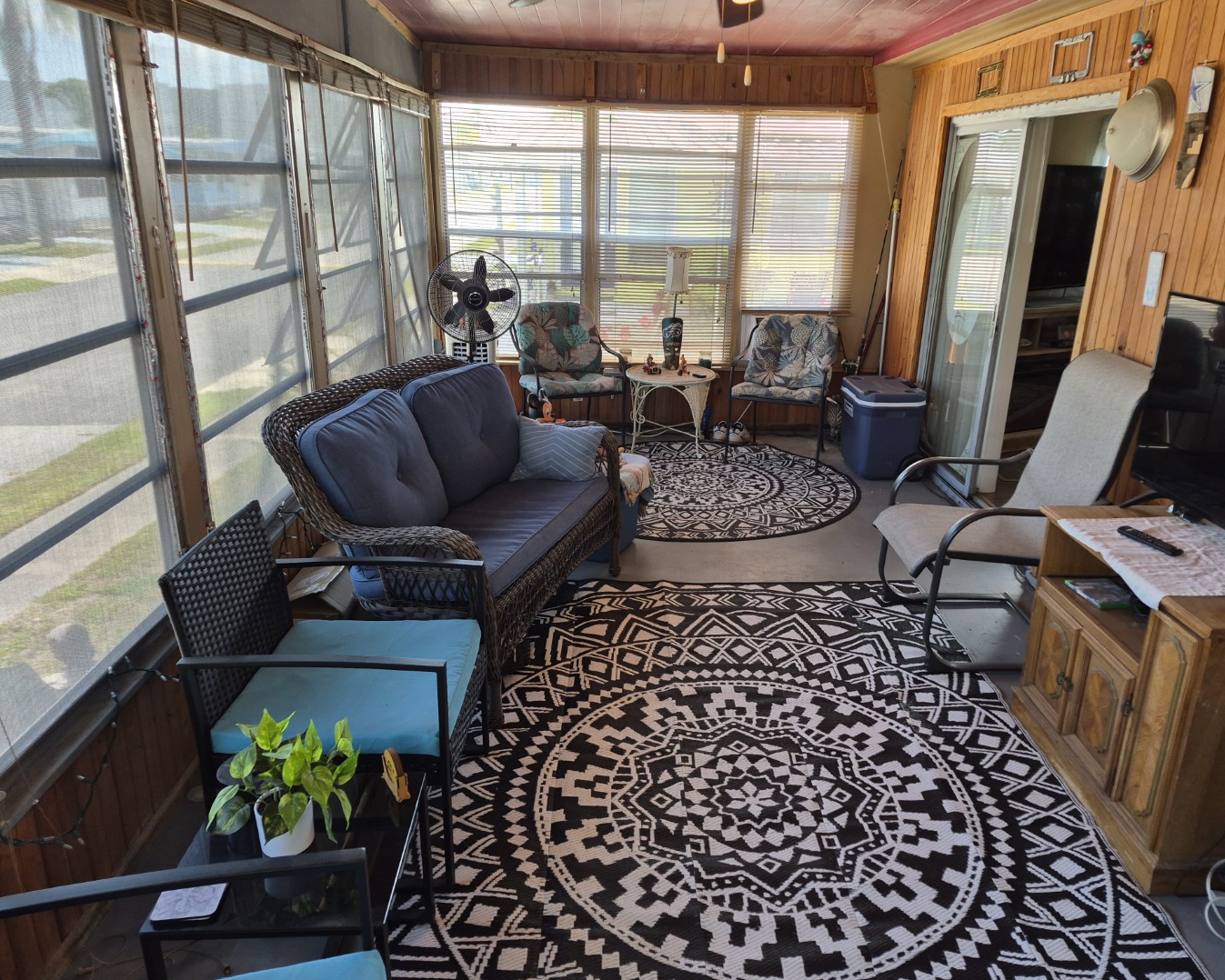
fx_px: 870
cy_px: 490
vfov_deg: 58.8
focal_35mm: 24
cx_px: 635
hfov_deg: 70.3
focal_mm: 5.4
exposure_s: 1/120
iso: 125
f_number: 1.8
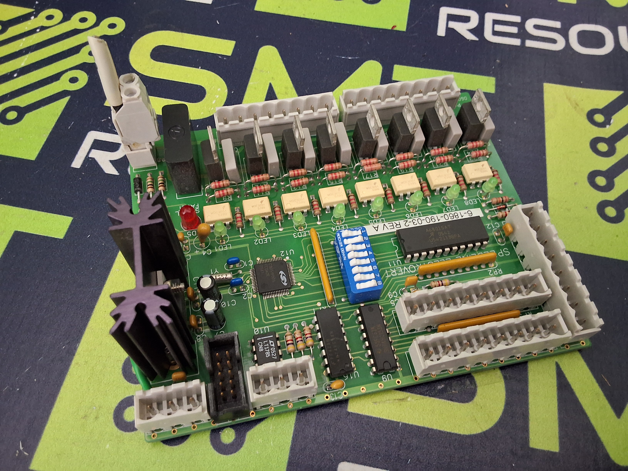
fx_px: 508
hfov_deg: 63.4
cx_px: 314
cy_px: 236
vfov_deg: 49.7
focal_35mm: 28
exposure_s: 1/20
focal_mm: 2.91
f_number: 1.9
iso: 400
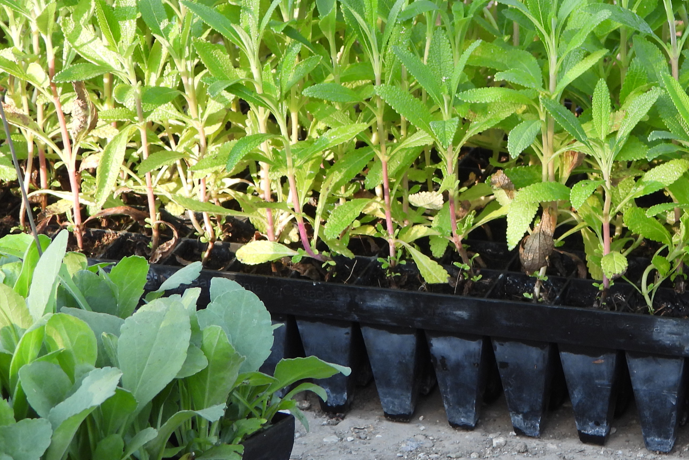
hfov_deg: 13.0
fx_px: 3005
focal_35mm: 157
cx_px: 570
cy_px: 164
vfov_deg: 8.7
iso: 140
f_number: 3.5
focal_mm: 15.3
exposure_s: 1/60
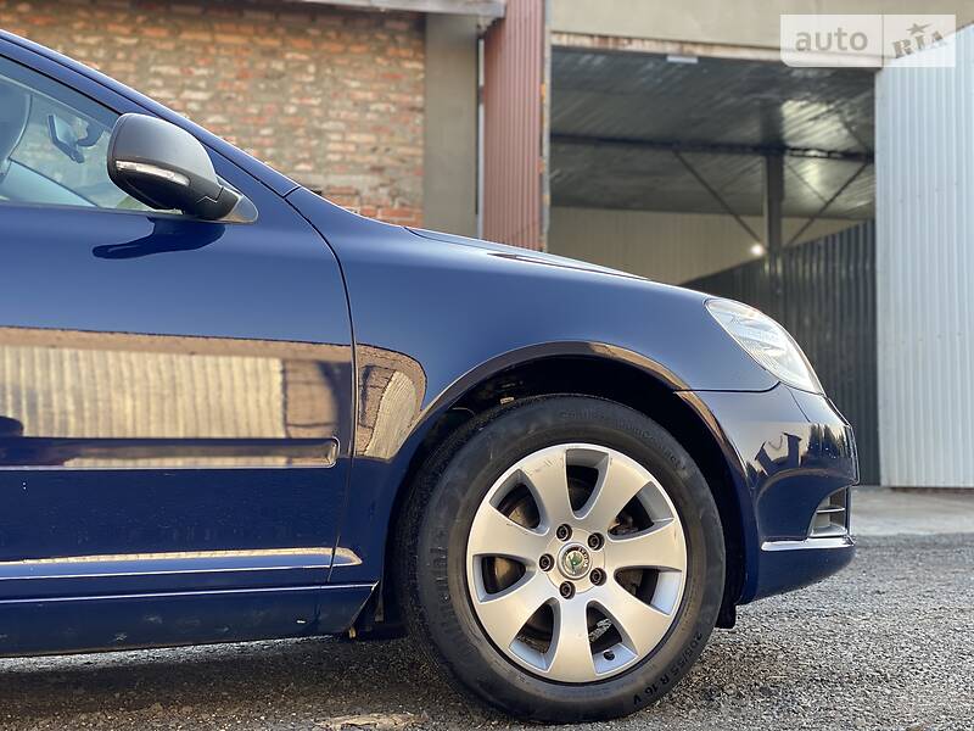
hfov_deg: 36.8
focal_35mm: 52
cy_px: 366
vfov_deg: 28.0
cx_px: 487
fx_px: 1463
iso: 40
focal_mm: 6
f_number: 2
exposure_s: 1/122
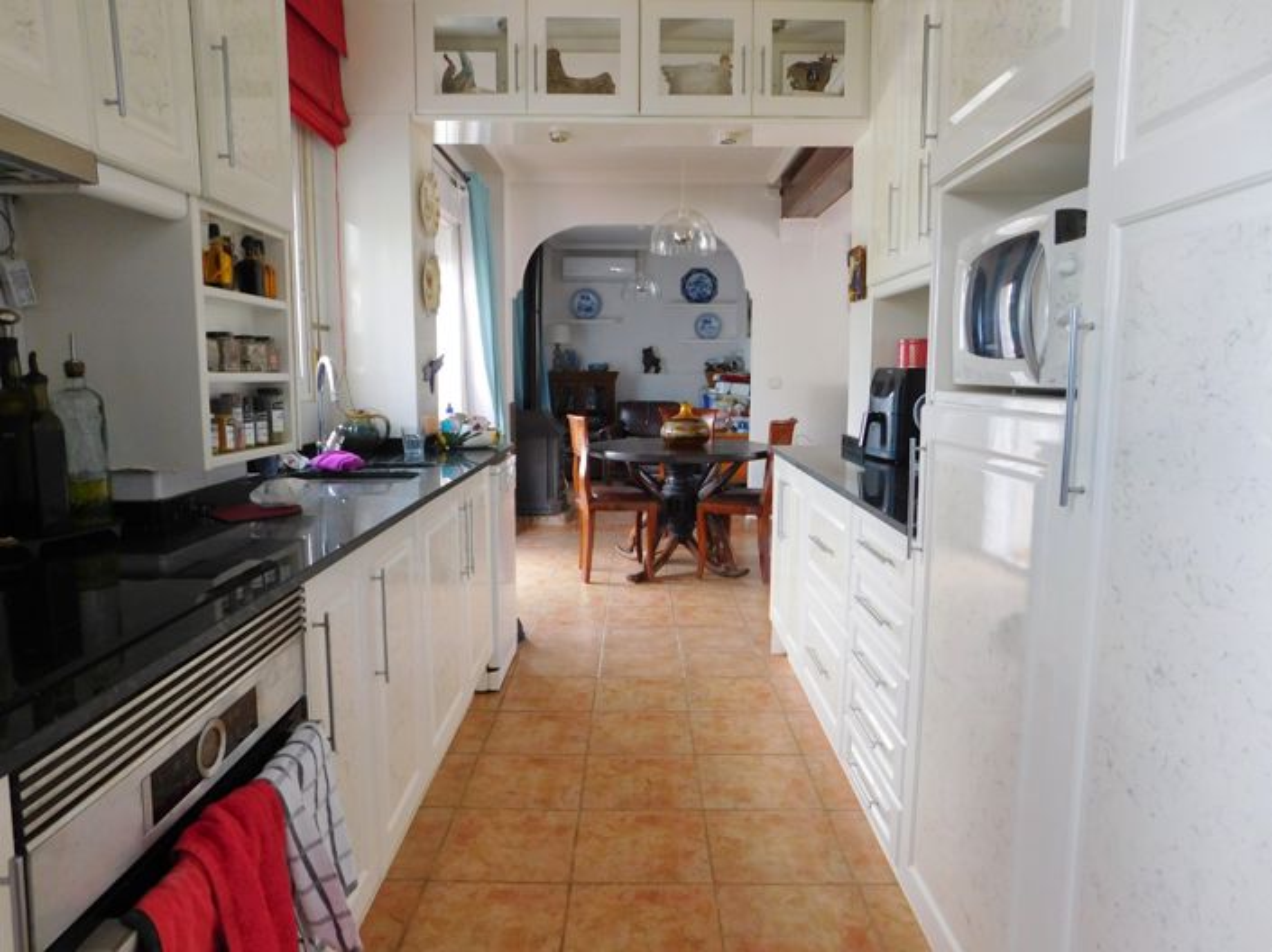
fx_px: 845
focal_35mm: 23
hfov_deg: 74.0
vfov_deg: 58.8
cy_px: 476
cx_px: 636
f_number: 3
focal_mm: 4
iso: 200
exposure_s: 1/30
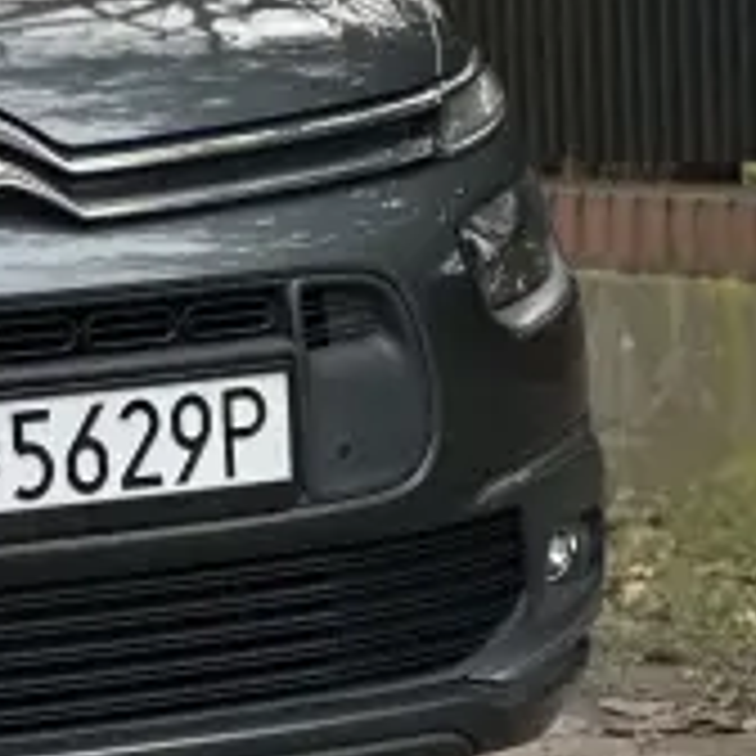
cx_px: -680
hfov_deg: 6.6
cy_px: 198
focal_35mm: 259
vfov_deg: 6.8
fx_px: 6400
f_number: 2.8
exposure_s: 1/96
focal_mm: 9
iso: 250
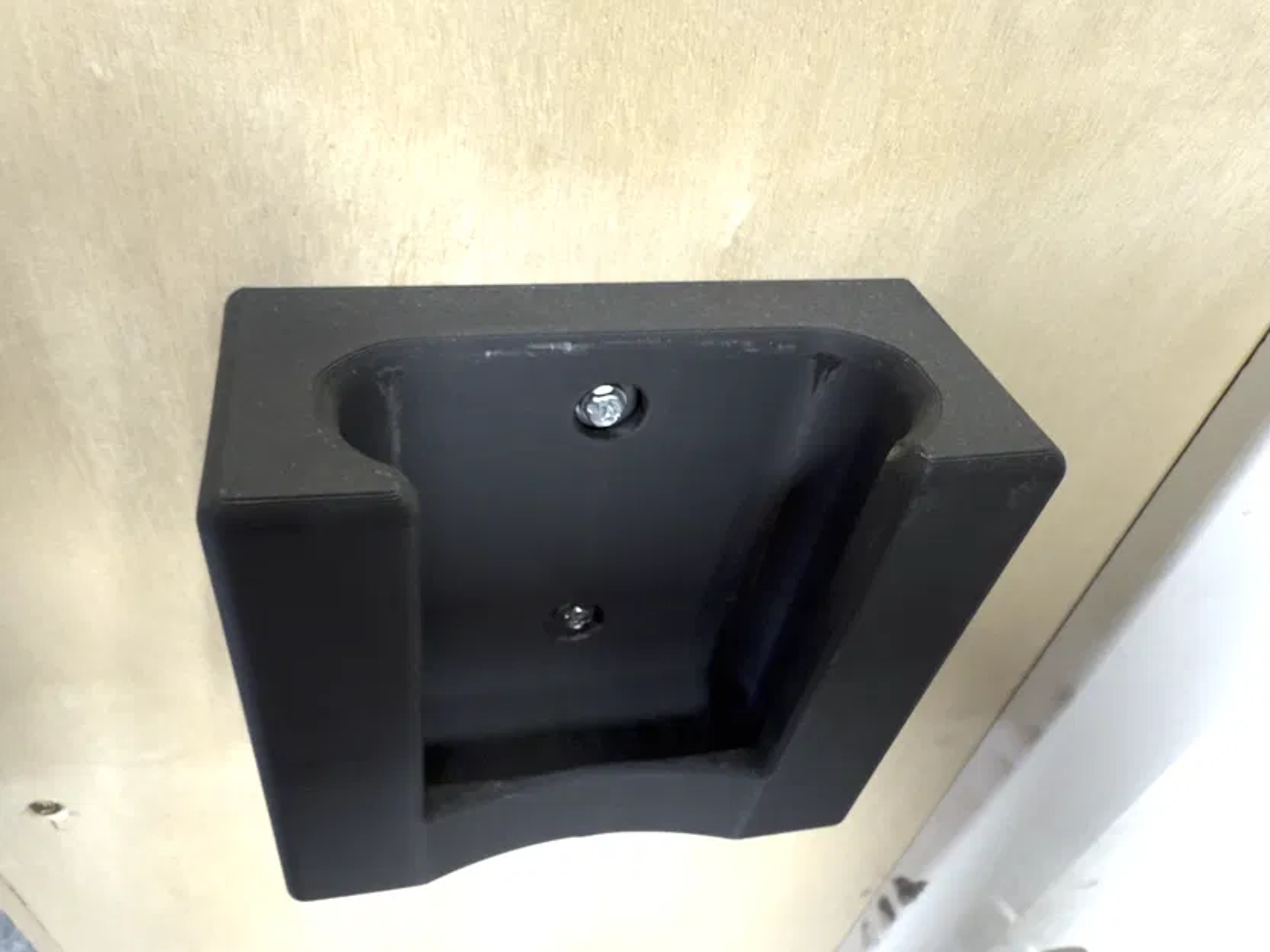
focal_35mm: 24
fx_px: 881
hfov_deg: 71.6
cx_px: 635
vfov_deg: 56.8
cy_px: 476
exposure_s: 1/60
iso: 250
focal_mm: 2.22
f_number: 2.2
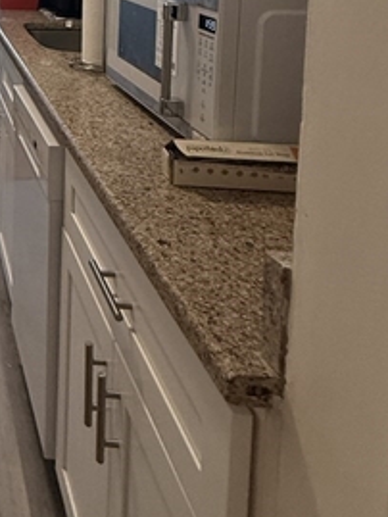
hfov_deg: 28.3
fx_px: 597
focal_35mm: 40
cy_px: -38
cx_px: -140
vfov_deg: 39.2
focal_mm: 2.22
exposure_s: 1/120
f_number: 2.2
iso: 320
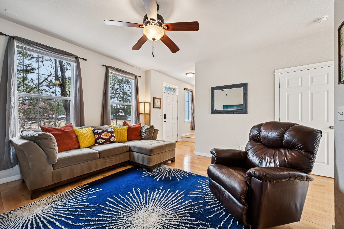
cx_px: 172
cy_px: 114
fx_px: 134
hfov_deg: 104.3
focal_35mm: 14
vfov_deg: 81.2
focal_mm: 14
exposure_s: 1/8
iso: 400
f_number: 11
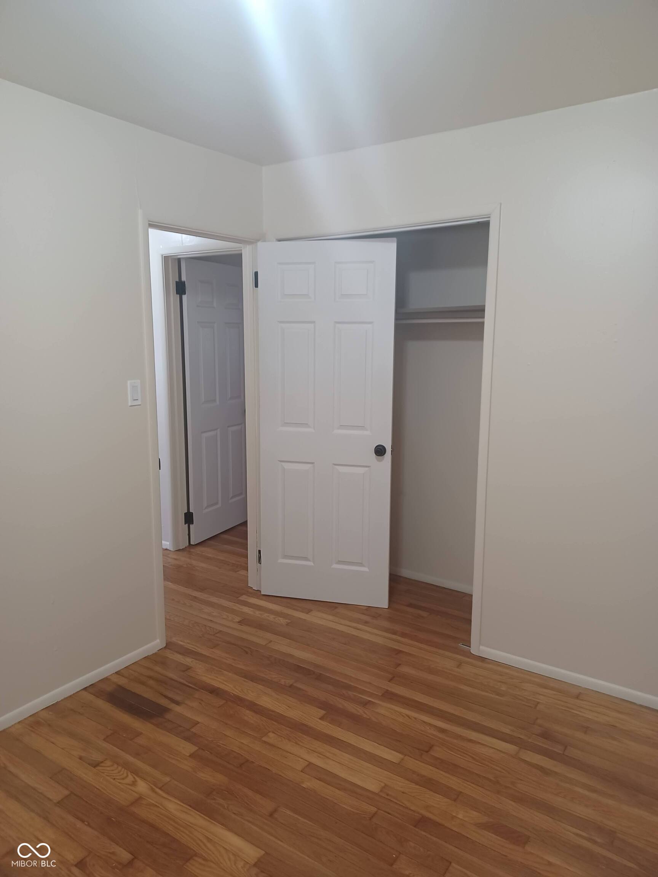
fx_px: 634
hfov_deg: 54.9
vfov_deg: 69.4
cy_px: 438
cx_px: 329
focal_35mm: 25
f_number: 1.8
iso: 320
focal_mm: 4.6
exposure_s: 1/33.3
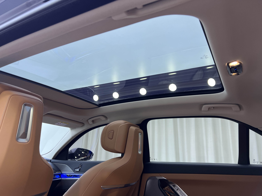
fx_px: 197
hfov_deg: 67.3
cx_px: 131
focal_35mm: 26
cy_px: 98
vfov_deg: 53.1
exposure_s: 1/99
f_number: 1.5
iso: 80
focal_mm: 5.7
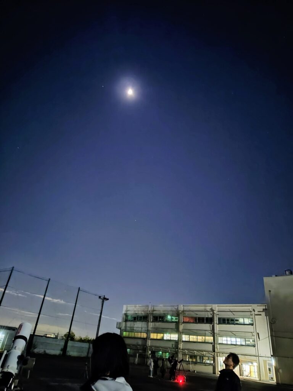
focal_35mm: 23
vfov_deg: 73.9
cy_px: 196
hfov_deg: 58.9
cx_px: 146
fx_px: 260
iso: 3778
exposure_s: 1/7.5
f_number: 1.9
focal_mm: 5.56
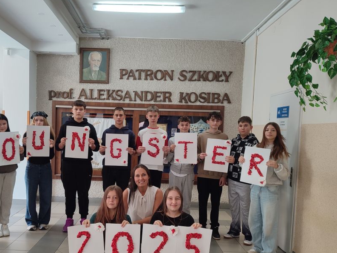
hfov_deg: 57.9
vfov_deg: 45.2
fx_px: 302
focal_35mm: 31
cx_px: 134
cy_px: 151
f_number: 1.89
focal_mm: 5.89
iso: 106
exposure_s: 1/33
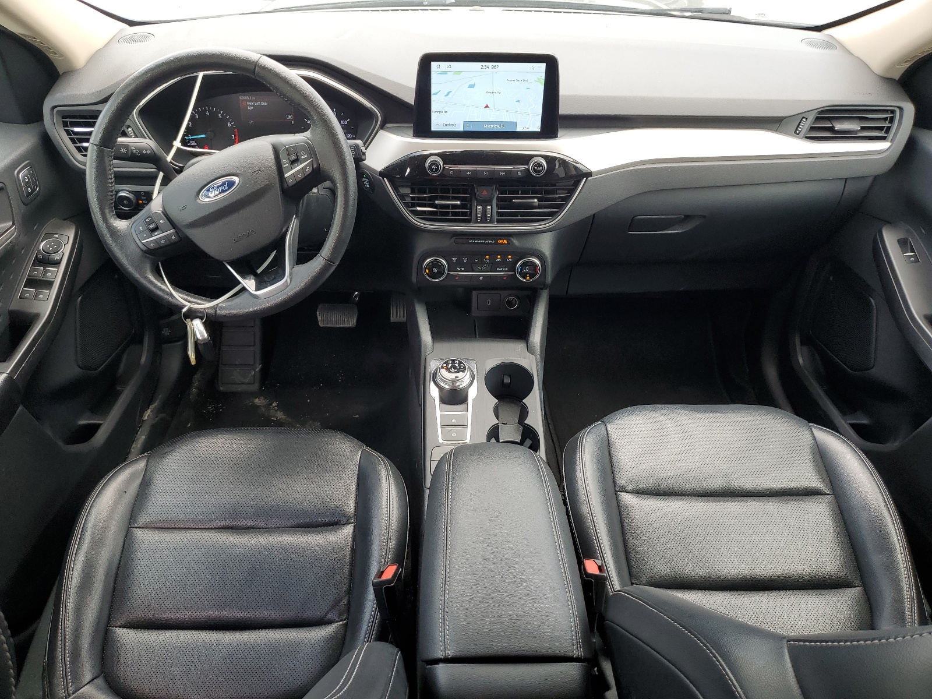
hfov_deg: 67.3
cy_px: 350
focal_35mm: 26
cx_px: 466
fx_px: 700
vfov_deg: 53.1
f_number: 1.5
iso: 50
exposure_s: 1/192
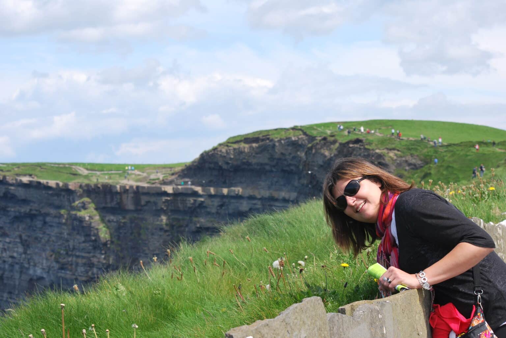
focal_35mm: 105
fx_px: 1477
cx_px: 253
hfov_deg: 19.4
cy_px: 169
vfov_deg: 13.1
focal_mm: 70
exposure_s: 1/250
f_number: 10
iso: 200
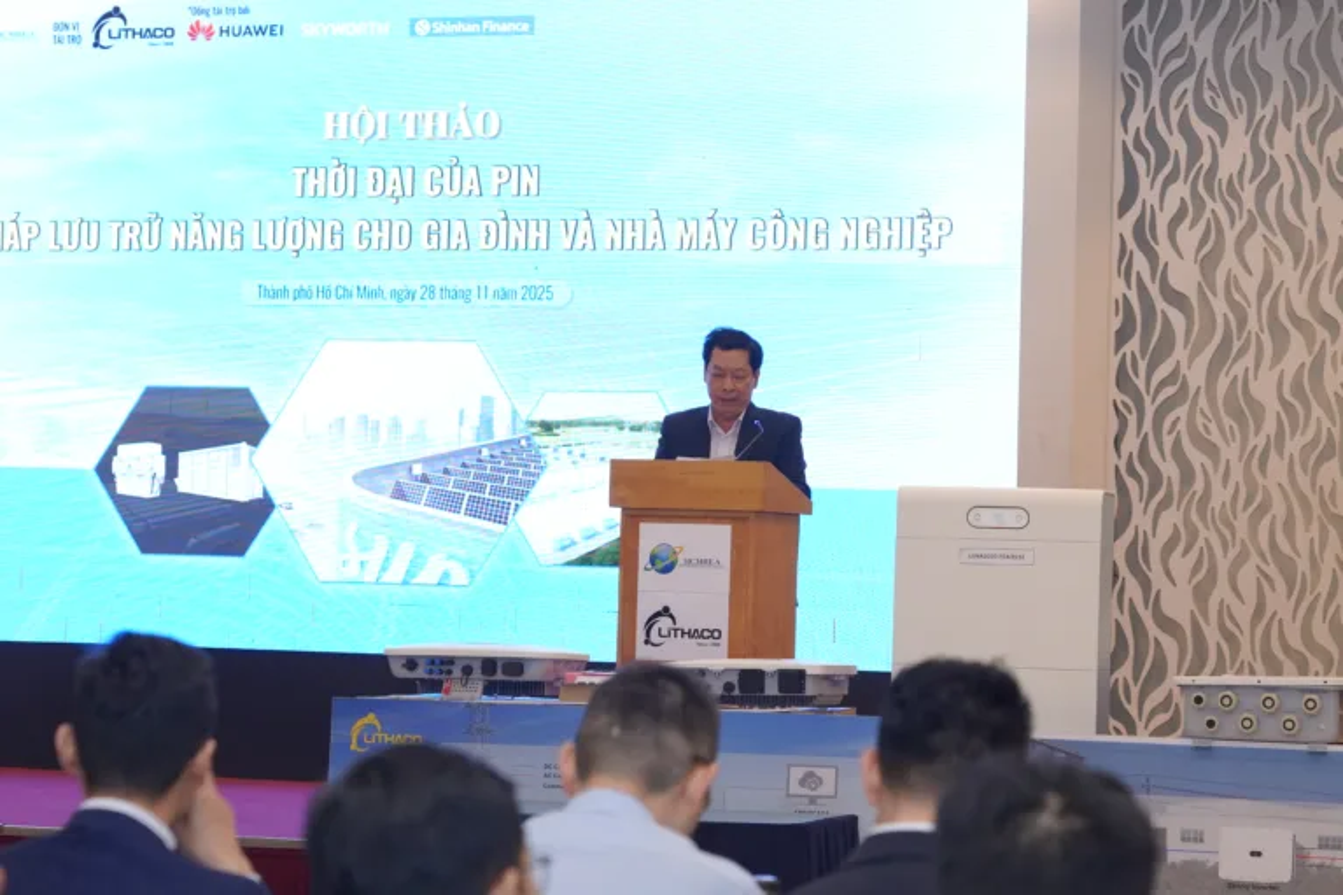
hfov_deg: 19.5
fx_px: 3916
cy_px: 448
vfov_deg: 13.0
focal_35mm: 105
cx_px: 672
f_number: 4
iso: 1600
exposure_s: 1/160
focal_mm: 70
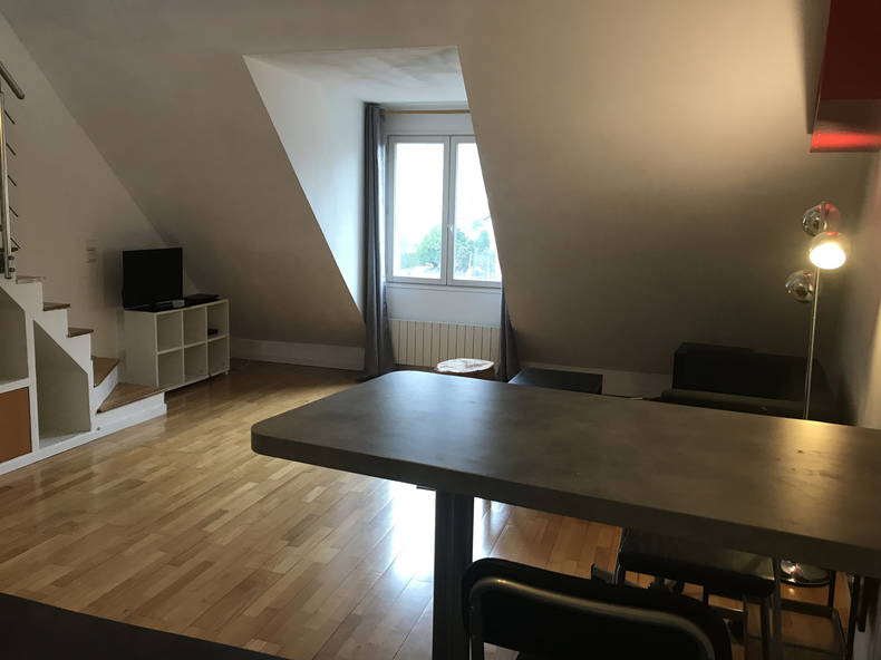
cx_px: 440
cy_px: 330
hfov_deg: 63.5
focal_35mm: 28
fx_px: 712
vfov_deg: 49.7
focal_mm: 3.99
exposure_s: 1/17
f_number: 1.8
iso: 50
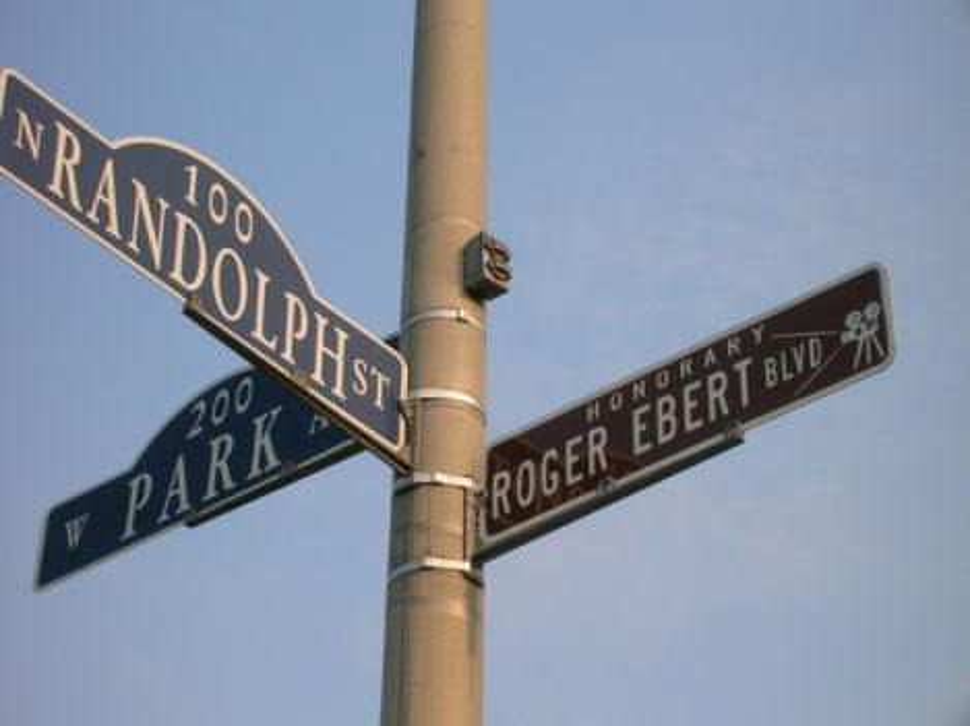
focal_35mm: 102
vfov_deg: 14.5
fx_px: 2856
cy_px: 363
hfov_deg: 19.3
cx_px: 485
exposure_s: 1/96
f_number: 8.2
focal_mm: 17.1
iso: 50
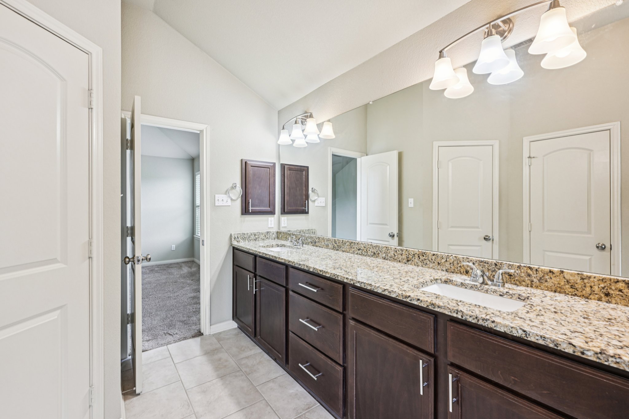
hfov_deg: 98.5
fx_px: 271
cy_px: 210
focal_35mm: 16
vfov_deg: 75.5
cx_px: 314
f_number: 6.7
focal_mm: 15.5
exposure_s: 1/15
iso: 360
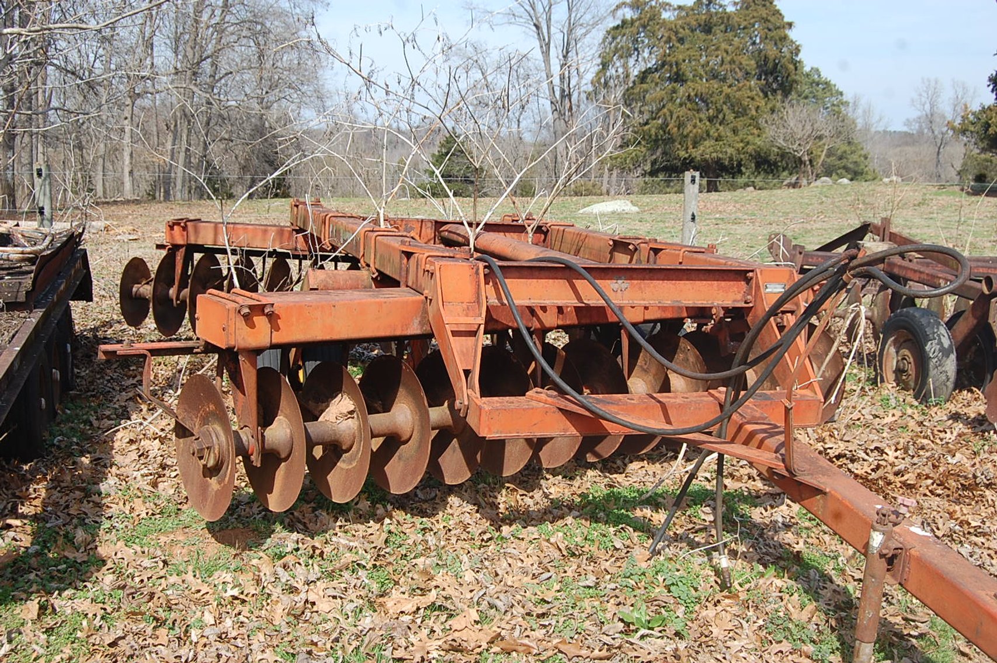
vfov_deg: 34.1
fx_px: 1079
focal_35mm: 39
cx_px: 498
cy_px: 332
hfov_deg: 49.6
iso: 200
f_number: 8
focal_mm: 26
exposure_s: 1/250
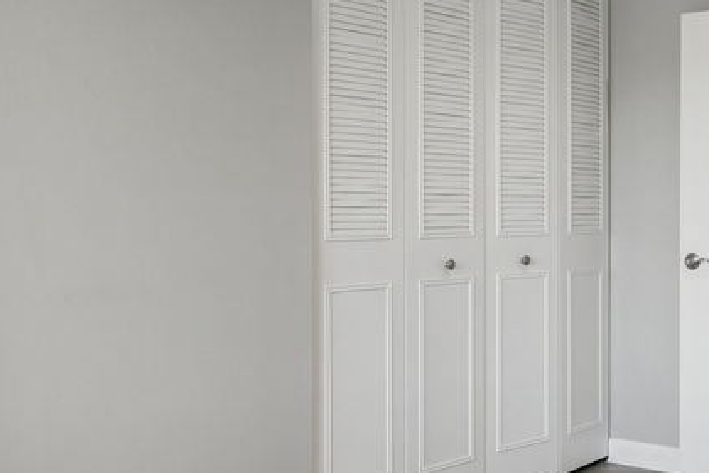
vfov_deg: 25.0
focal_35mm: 54
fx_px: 1063
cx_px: 554
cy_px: 206
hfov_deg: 35.8
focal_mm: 14
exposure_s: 1/30
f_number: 8
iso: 400
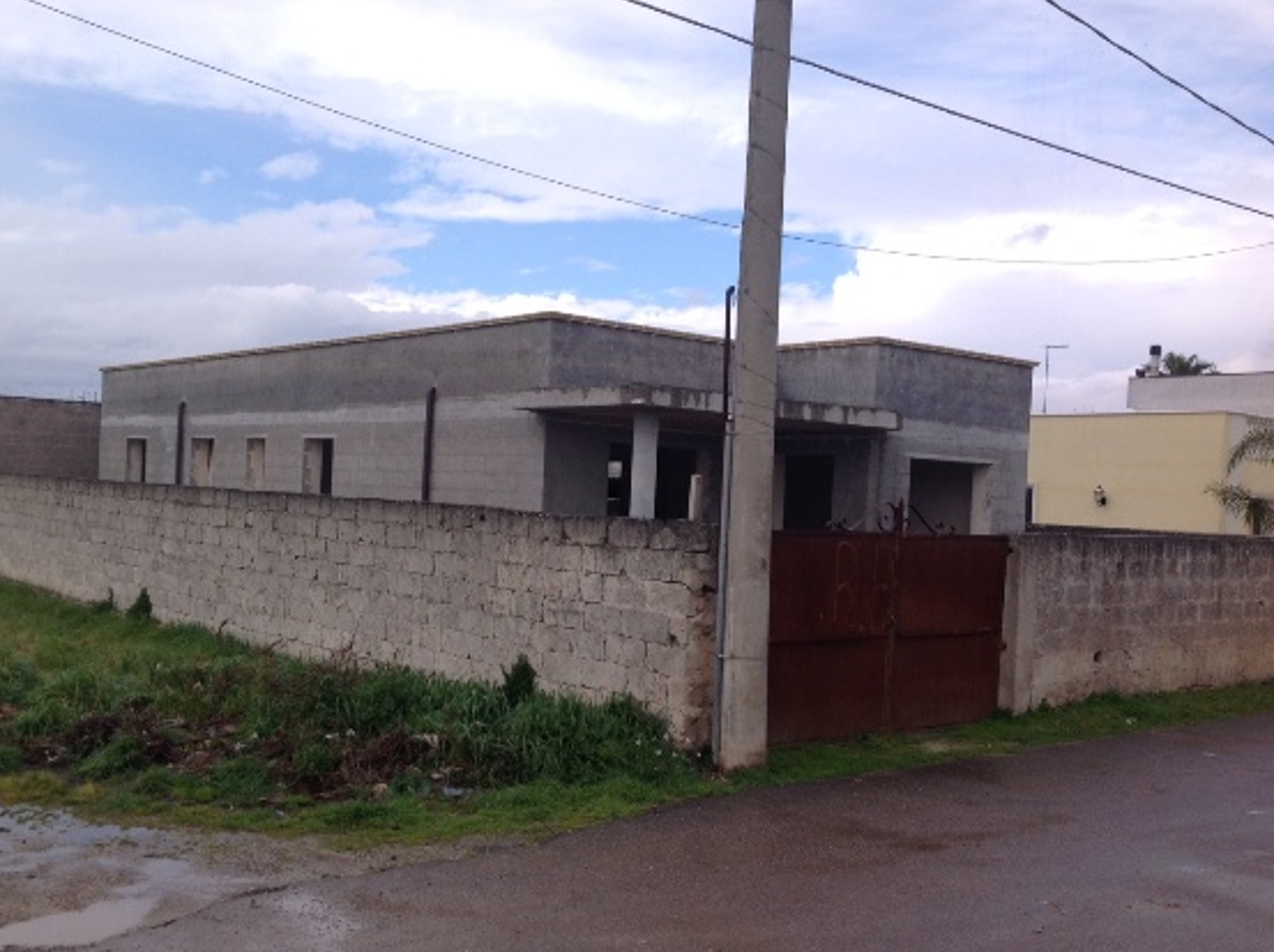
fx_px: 1396
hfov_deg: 49.0
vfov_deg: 37.6
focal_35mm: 38
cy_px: 498
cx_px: 599
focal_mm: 4.28
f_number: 2.4
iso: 50
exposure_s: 1/1374
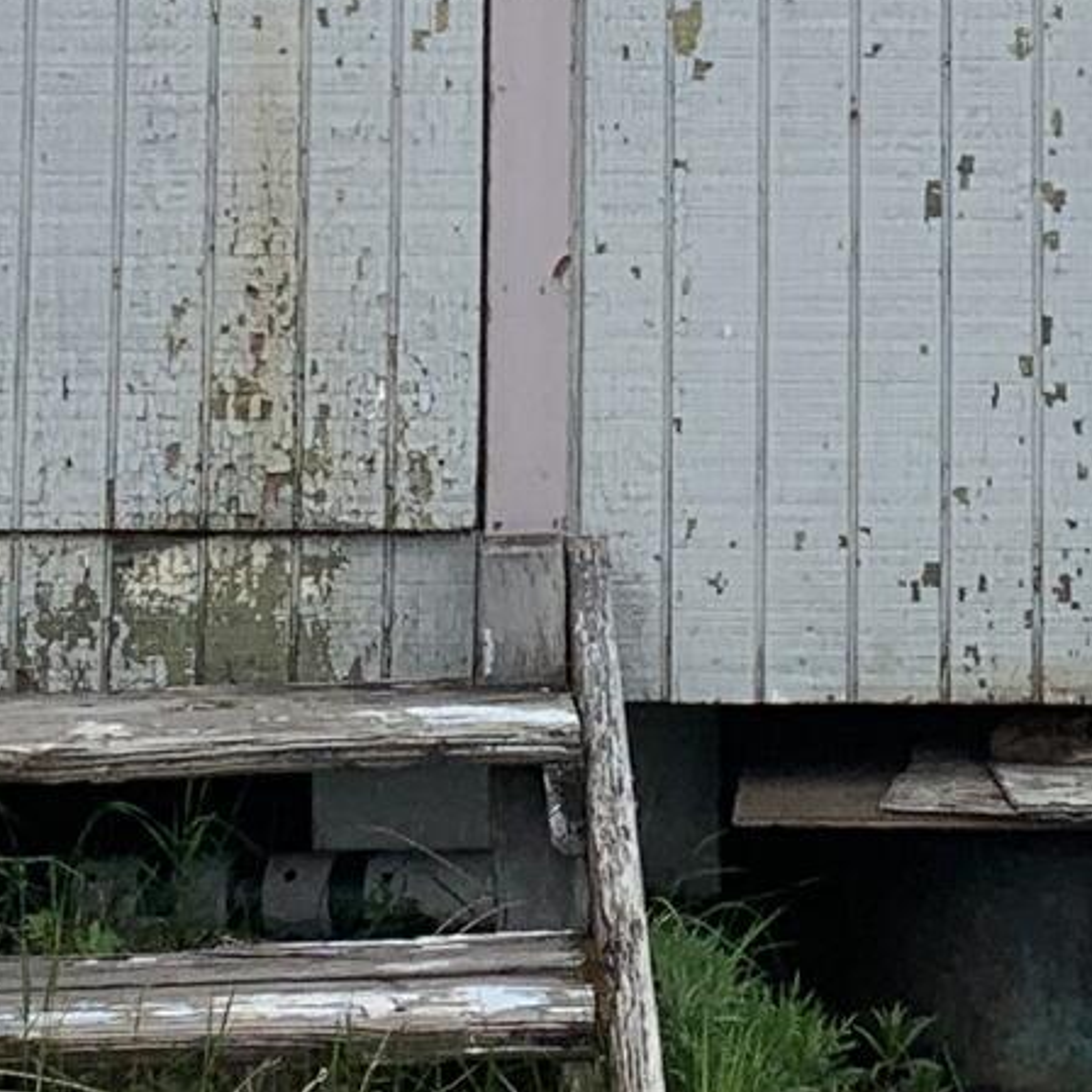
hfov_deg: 11.3
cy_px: -590
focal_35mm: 154
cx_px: 673
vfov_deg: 10.9
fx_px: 5496
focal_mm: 4.25
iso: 25
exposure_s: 1/2915
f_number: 1.8
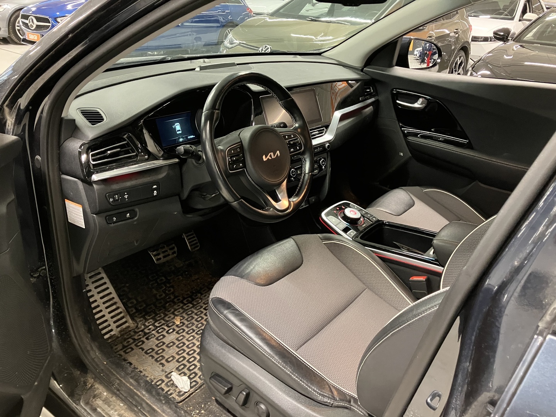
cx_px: 278
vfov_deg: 49.7
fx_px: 450
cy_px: 208
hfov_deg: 63.4
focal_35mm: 28
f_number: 1.8
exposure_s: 1/33
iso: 320
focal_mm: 3.99
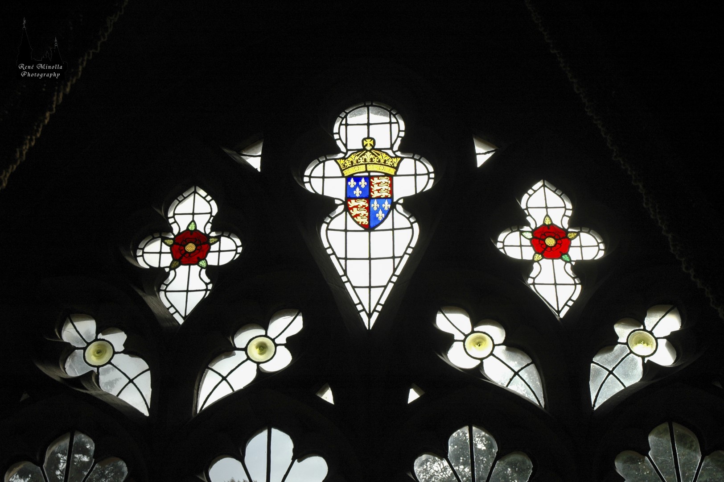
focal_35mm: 52
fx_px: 1055
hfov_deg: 37.9
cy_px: 241
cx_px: 362
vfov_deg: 25.7
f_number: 9
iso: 200
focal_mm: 35
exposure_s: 1/320
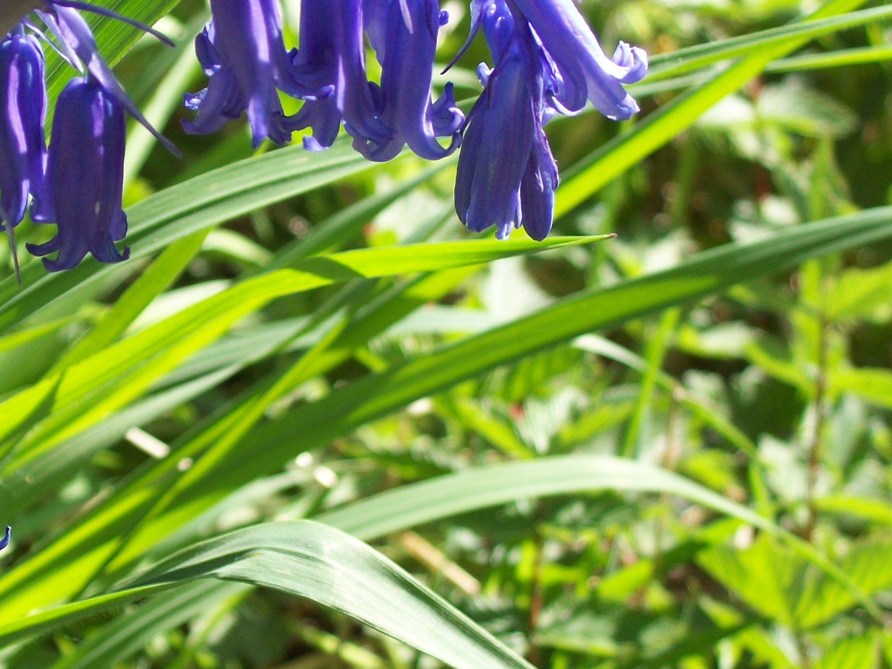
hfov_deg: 17.8
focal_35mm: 110
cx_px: 276
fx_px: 2835
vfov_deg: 13.5
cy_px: 294
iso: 80
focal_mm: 11.6
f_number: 3.8
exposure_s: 1/292
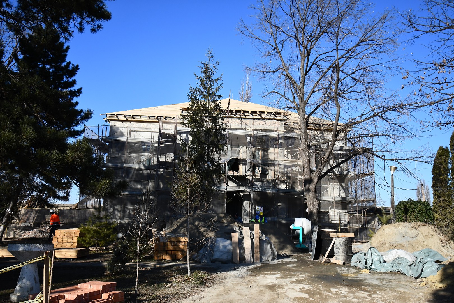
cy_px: 152
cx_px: 227
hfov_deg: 61.9
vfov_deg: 43.6
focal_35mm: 30
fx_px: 378
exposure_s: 1/2000
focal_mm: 20
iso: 500
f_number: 5.6
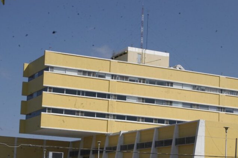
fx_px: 539
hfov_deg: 24.9
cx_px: 126
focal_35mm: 82
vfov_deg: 16.7
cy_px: 90
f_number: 9
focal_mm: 45
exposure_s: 1/1000
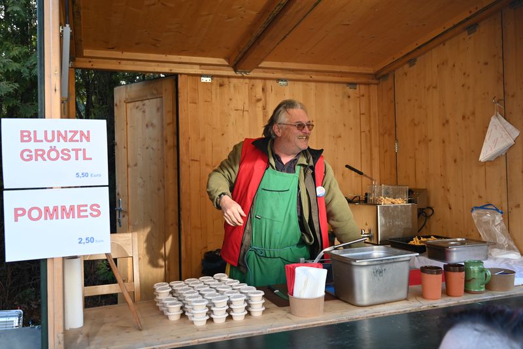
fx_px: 480
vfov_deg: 40.0
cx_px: 262
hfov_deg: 57.2
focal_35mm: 33
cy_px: 174
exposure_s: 1/125
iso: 500
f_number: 4.8
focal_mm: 33
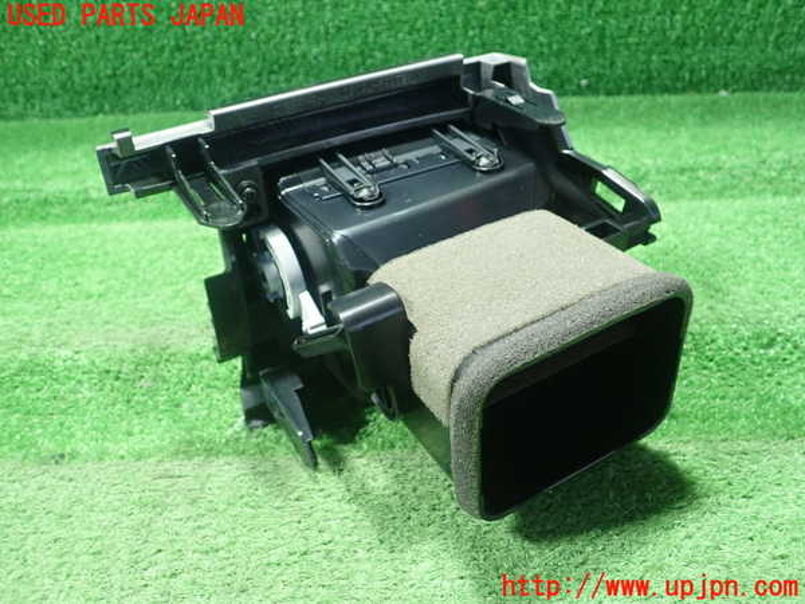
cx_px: 402
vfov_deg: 46.8
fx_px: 698
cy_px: 302
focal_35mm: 30
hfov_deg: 60.0
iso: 800
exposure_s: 1/80
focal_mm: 5.5
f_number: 2.3
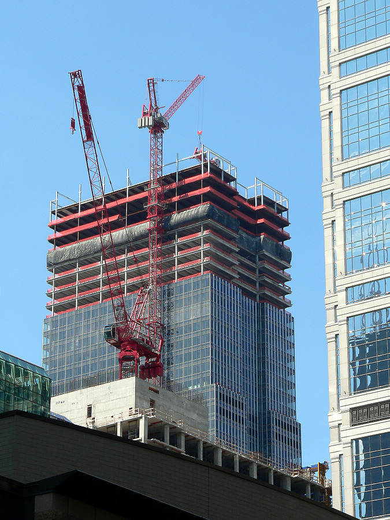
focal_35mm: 124
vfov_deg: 15.9
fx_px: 1863
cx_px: 195
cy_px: 260
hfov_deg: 12.0
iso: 80
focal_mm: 20.6
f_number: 4.6
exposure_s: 1/500
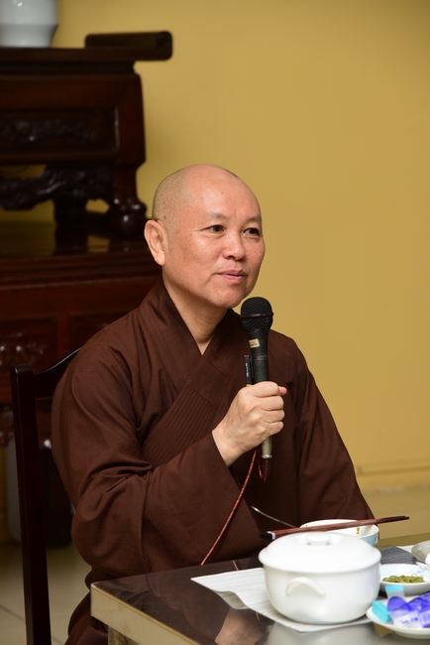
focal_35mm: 120
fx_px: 2148
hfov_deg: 11.4
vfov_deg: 17.1
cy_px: 322
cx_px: 215
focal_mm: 120
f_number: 5.6
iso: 640
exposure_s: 1/60
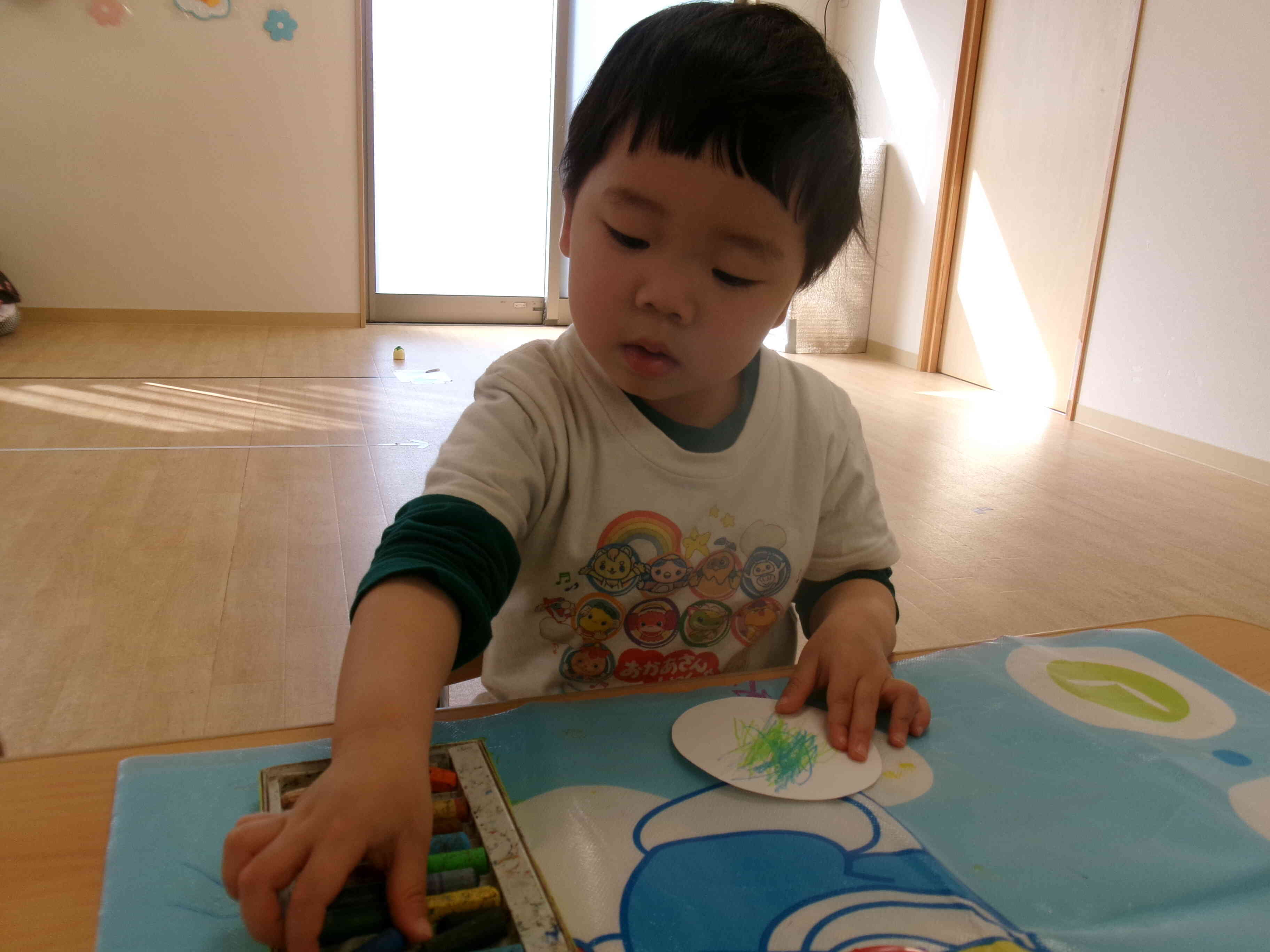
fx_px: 1027
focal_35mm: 28
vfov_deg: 49.7
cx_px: 635
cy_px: 476
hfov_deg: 63.4
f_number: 3.9
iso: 100
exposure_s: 1/150
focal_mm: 5.1
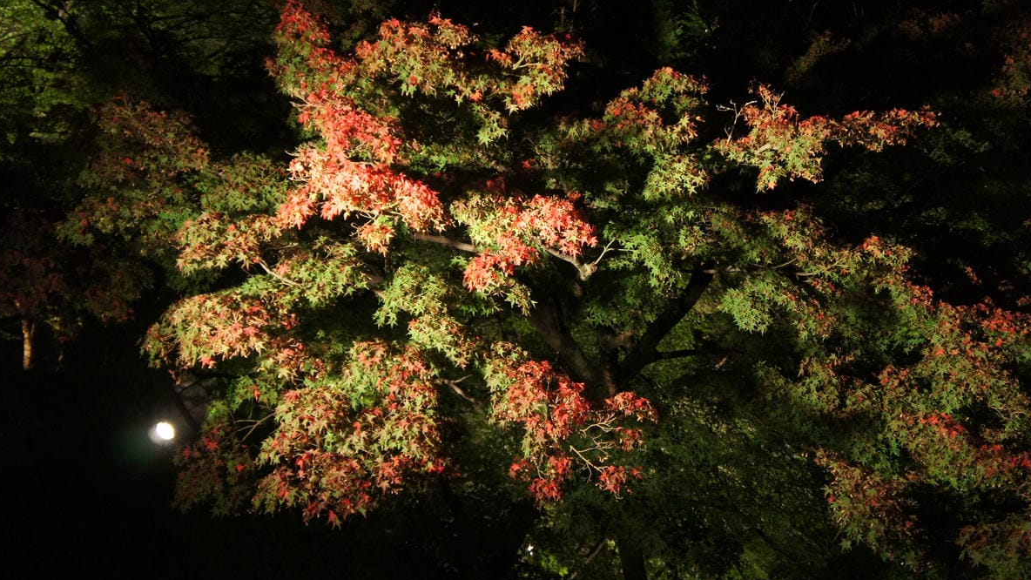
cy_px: 263
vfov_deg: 23.1
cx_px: 510
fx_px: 1422
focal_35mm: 52
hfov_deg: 39.9
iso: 1600
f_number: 4.5
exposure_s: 1/13
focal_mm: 33
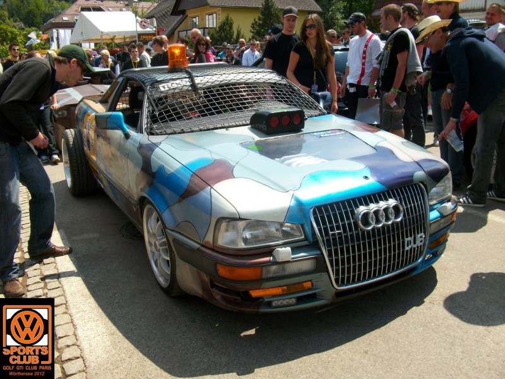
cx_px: 252
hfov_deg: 54.0
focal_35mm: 34
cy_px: 190
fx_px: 496
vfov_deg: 41.8
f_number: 5.5
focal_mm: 5.7
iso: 80
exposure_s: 1/268
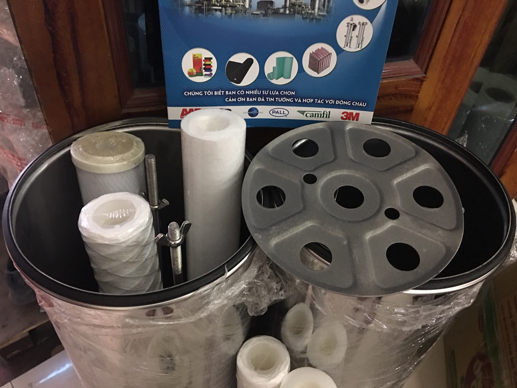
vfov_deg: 48.2
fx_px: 433
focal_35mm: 29
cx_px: 258
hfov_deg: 61.7
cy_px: 194
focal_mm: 4.15
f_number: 2.2
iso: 125
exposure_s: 1/4
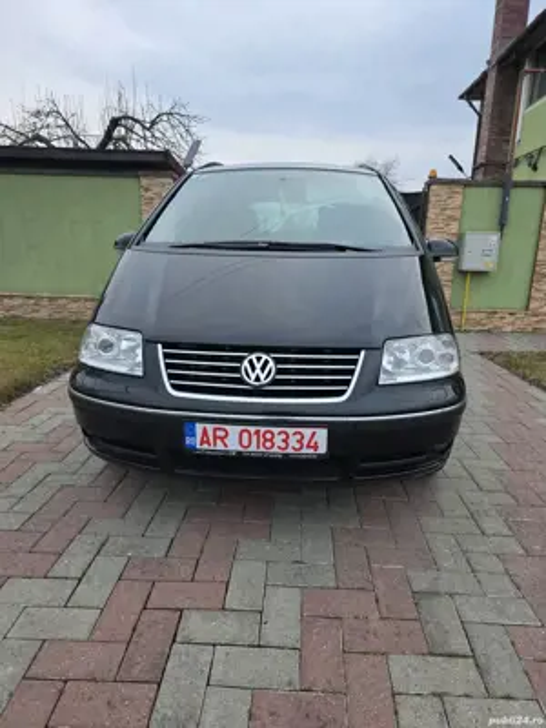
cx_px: 273
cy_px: 364
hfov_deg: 58.9
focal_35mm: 23
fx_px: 484
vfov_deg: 73.9
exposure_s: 1/180
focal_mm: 6.3
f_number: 1.7
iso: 200
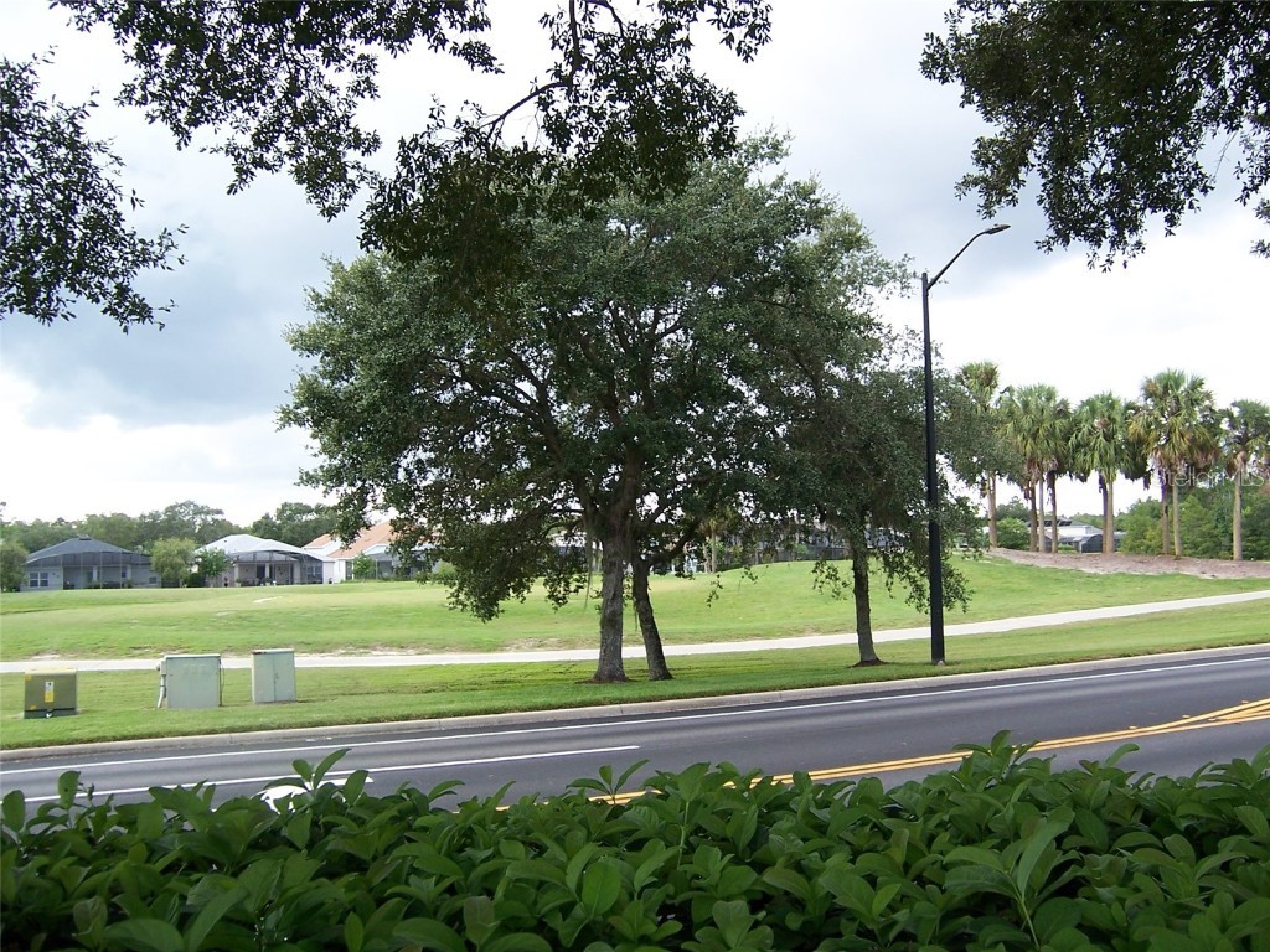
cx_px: 635
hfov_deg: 55.4
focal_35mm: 33
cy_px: 476
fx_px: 1211
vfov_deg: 42.9
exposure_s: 1/125
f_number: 3.4
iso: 80
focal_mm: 5.5
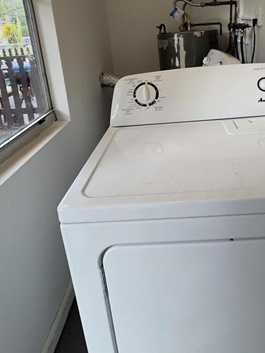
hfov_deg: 47.8
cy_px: 111
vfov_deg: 59.9
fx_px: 296
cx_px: 163
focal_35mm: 29
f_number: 2.2
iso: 100
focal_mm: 2.22
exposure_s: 1/120
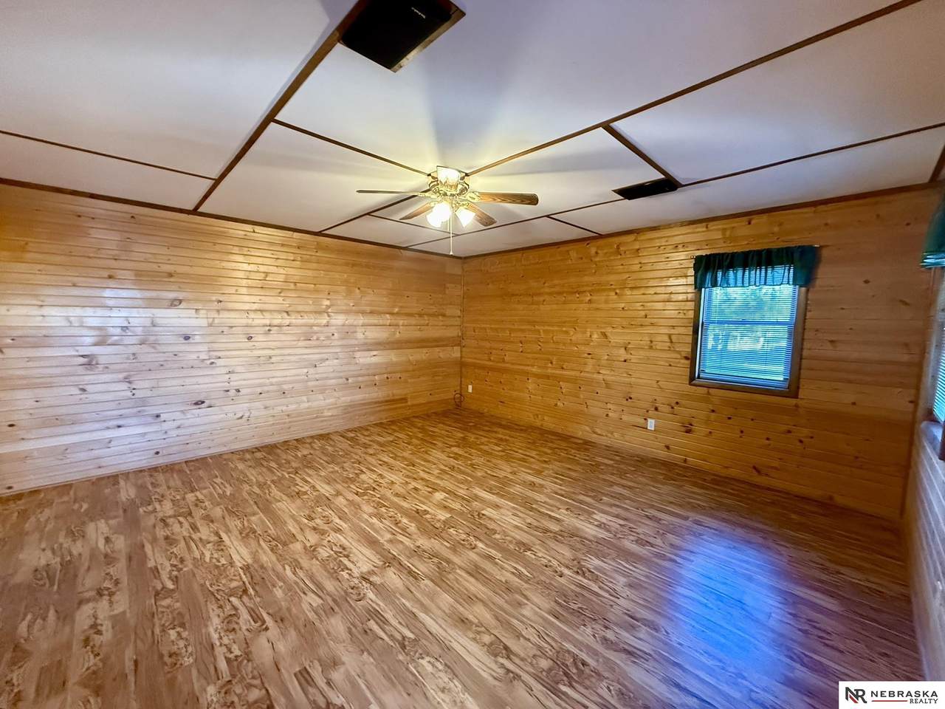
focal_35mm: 14
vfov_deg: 85.7
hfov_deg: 102.1
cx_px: 472
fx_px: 382
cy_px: 354
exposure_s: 1/60
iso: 640
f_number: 2.2
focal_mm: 2.22
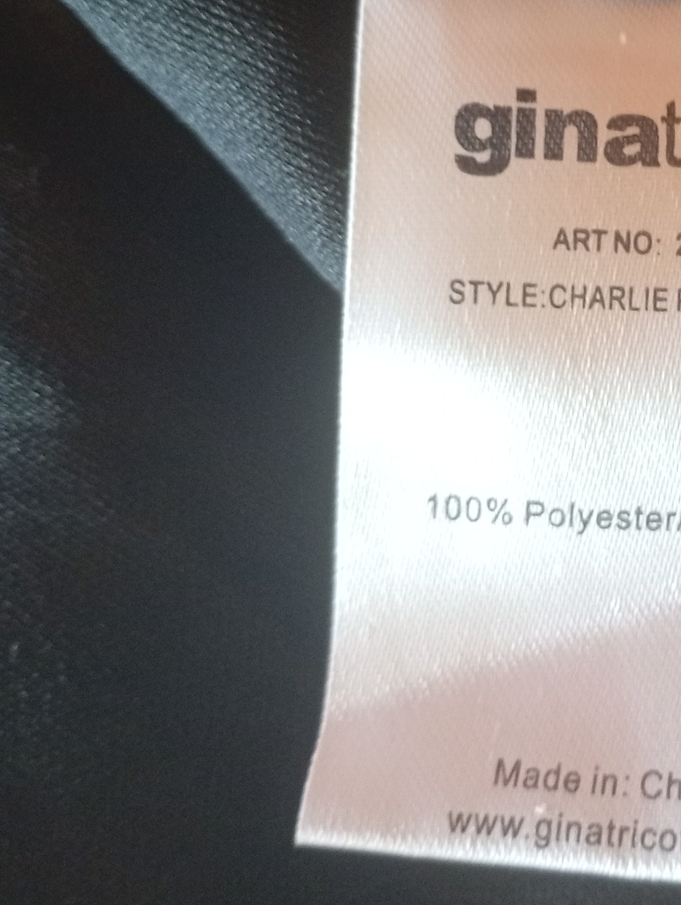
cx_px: 722
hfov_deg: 21.9
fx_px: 1674
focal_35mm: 64
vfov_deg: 29.9
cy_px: 259
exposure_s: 1/33.3
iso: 216
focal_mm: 3.84
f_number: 1.8
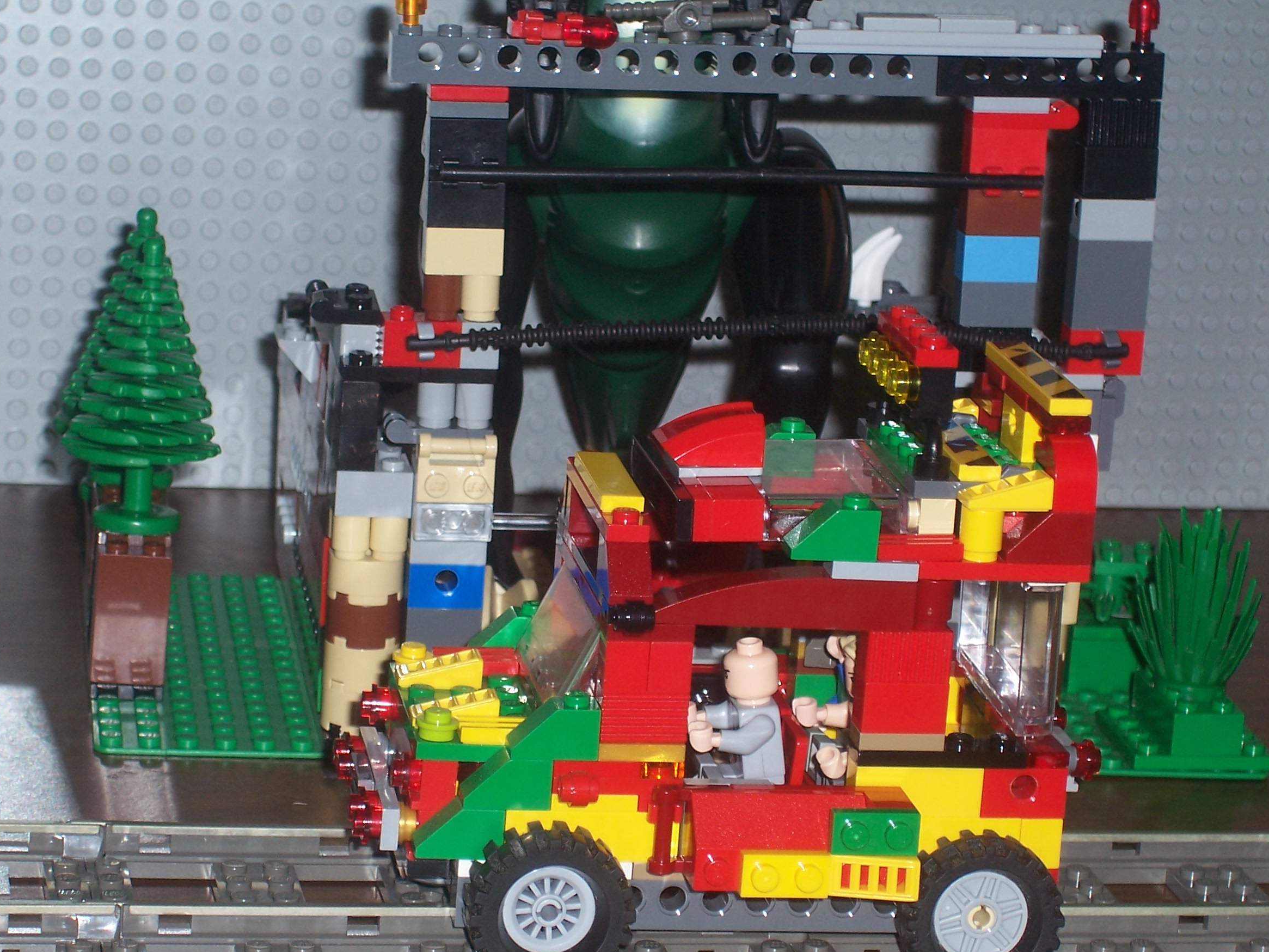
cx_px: 576
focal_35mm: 112
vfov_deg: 13.2
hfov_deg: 17.6
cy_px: 505
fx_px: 4106
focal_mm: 16.8
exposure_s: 1/90
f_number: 4.6
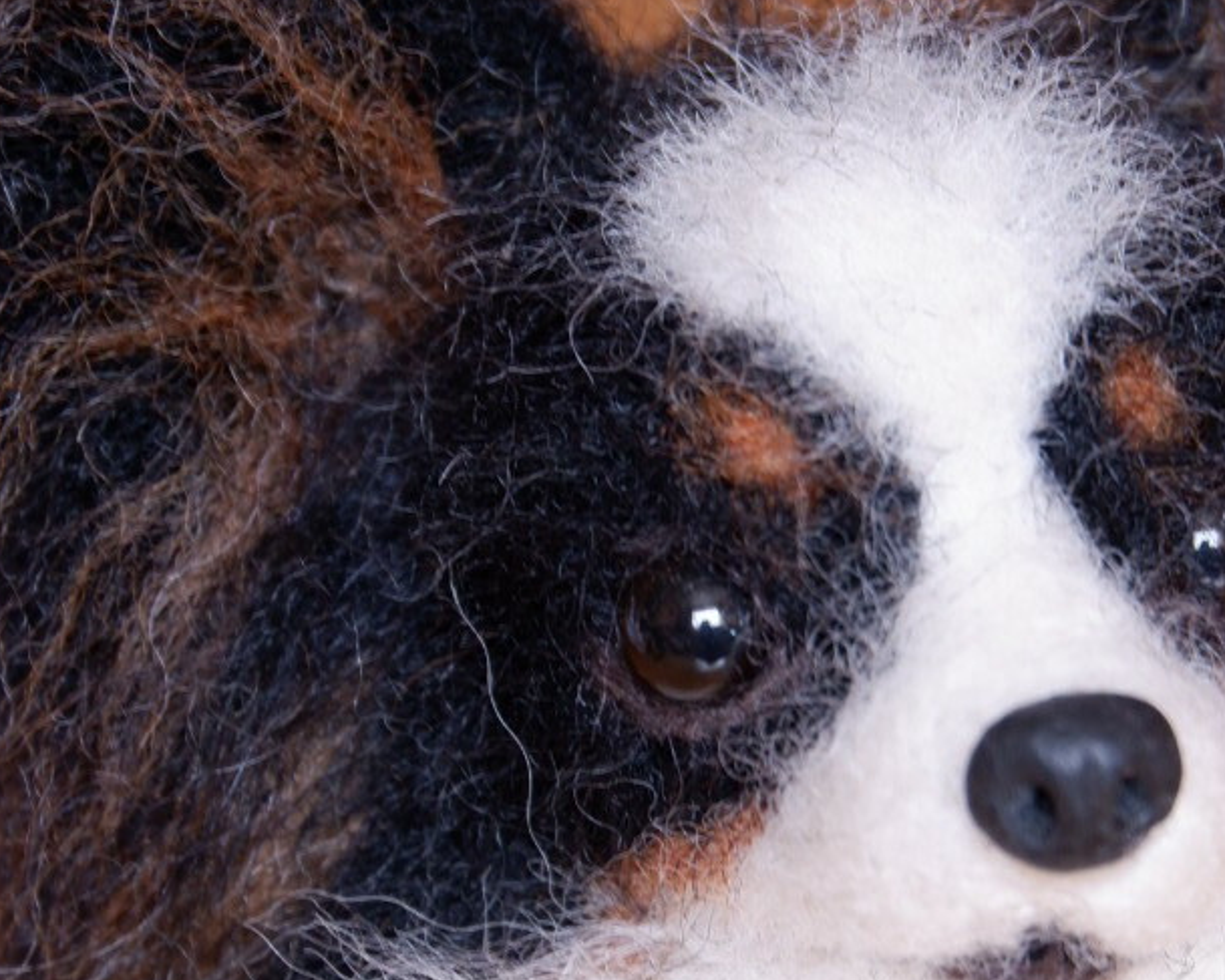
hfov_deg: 2.6
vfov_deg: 2.1
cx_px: 811
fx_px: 27006
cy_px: 716
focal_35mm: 745
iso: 320
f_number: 6.4
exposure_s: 1/17
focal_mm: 181.9
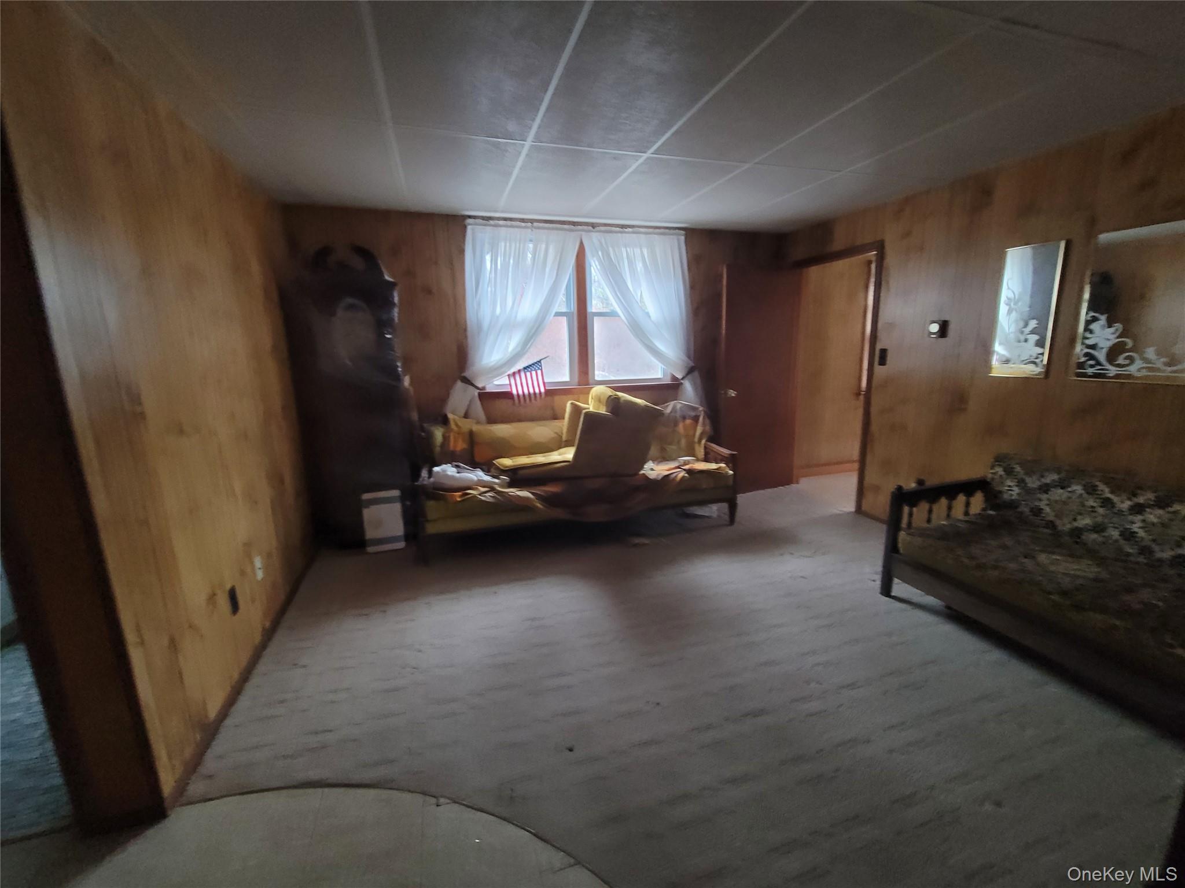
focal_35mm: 13
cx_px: 592
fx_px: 445
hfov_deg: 106.2
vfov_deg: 89.9
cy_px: 444
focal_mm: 2.2
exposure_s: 1/30
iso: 500
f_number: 2.2
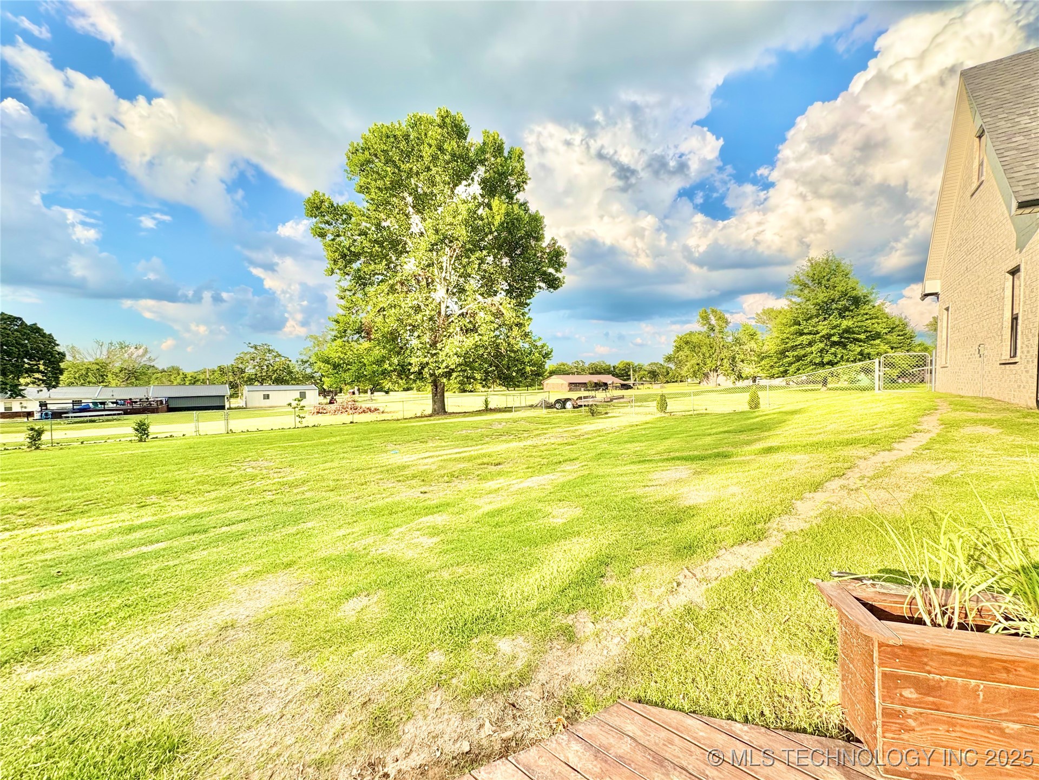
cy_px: 390
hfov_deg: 102.1
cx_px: 520
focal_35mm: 14
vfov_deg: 85.7
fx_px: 420
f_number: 2.2
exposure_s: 1/1063
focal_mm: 2.22
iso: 64
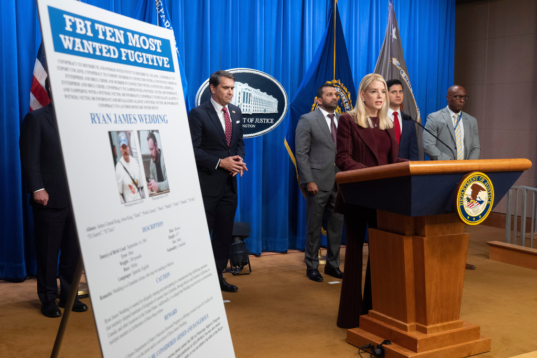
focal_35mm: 43
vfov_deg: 31.2
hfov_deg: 45.4
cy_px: 179
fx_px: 641
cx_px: 268
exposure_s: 1/160
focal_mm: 43
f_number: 6.3
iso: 4000
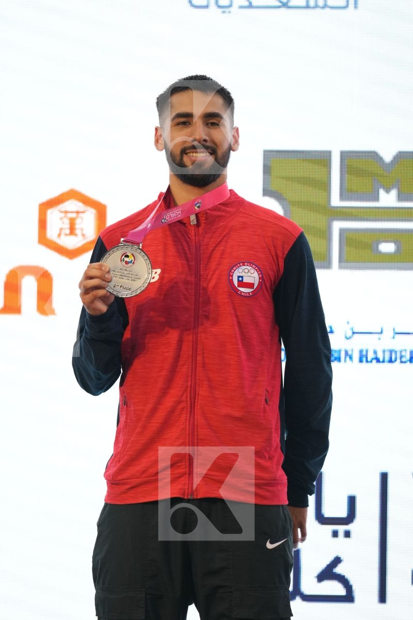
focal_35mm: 300
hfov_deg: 4.6
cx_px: 206
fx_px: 5162
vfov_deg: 6.9
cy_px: 310
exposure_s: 1/250
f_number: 2.8
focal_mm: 200
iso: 640
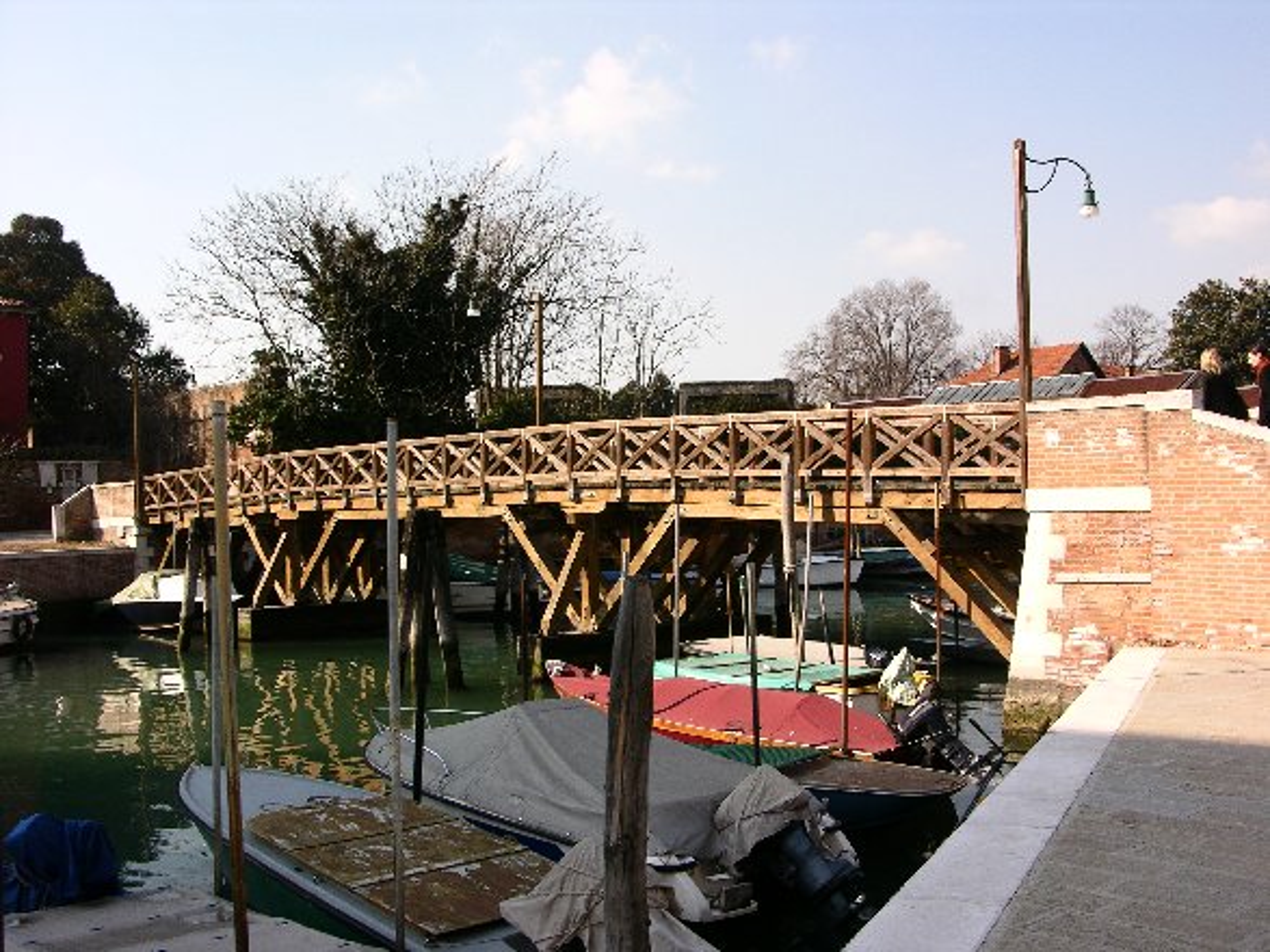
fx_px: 1284
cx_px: 635
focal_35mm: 35
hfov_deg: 52.6
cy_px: 476
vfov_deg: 40.7
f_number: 7.1
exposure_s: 1/114
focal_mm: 8.9
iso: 50
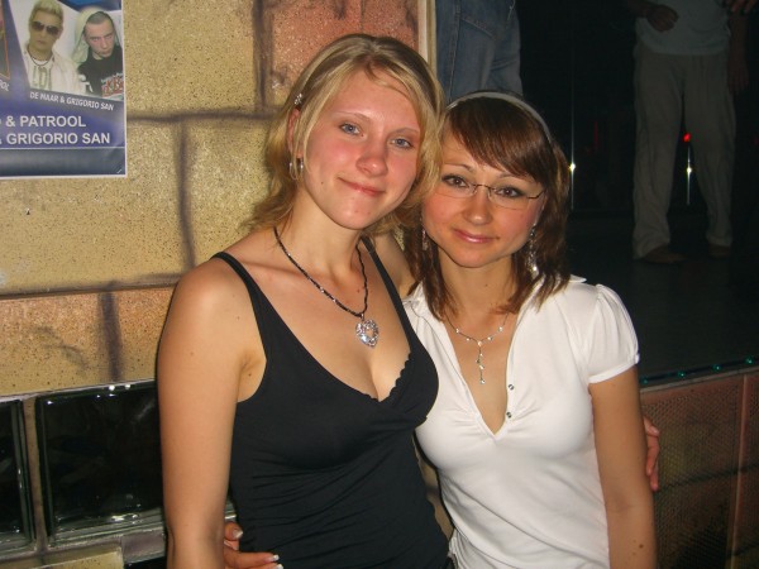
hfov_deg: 49.0
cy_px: 284
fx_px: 833
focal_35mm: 38
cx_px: 380
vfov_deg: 37.7
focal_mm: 7.9
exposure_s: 1/60
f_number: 2.8
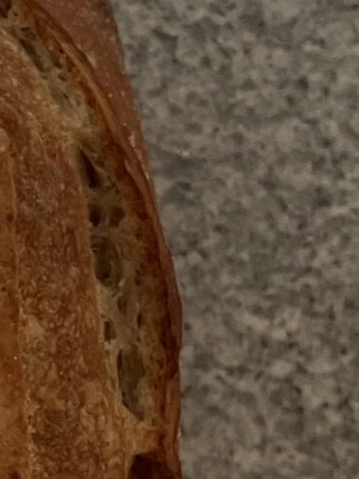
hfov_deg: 9.8
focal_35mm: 137
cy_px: 473
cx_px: -446
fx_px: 1896
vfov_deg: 14.2
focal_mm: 4.2
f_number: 1.6
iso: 160
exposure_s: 1/60
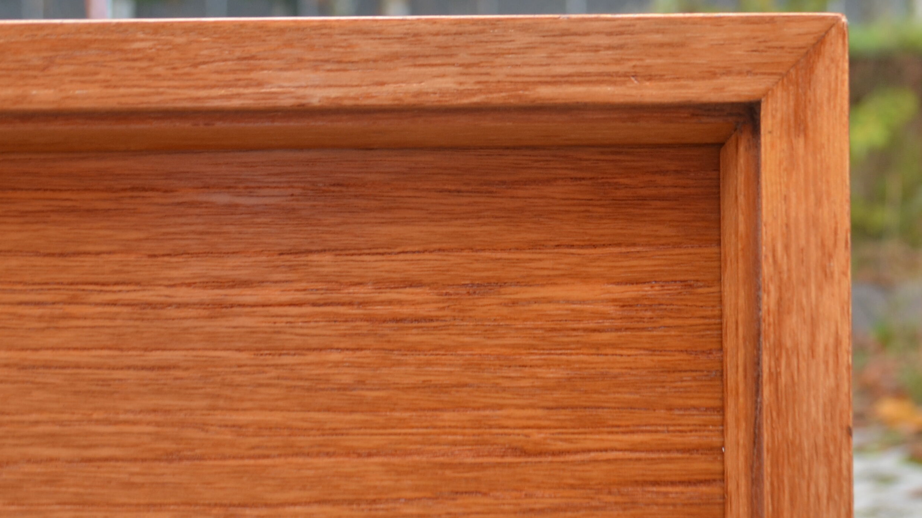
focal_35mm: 69
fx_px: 1687
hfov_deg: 29.3
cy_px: 1
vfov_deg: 17.1
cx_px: 837
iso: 200
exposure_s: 1/160
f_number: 6.3
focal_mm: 22
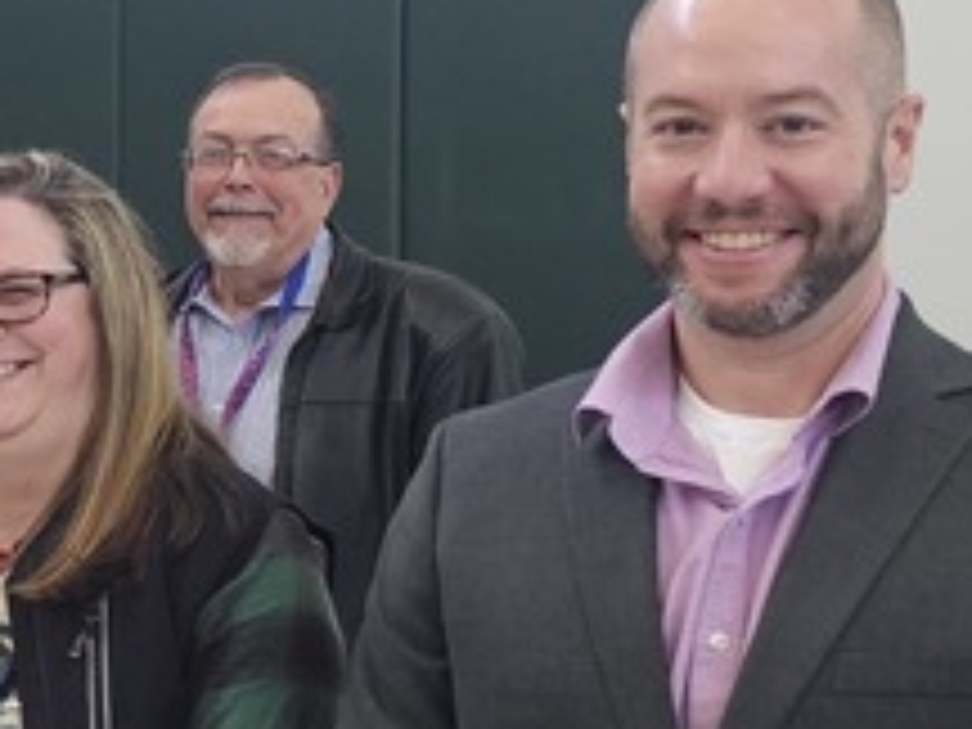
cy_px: 364
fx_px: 3061
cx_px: -801
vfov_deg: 13.6
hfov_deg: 15.4
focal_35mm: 109
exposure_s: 1/120
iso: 400
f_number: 1.7
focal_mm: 6.3
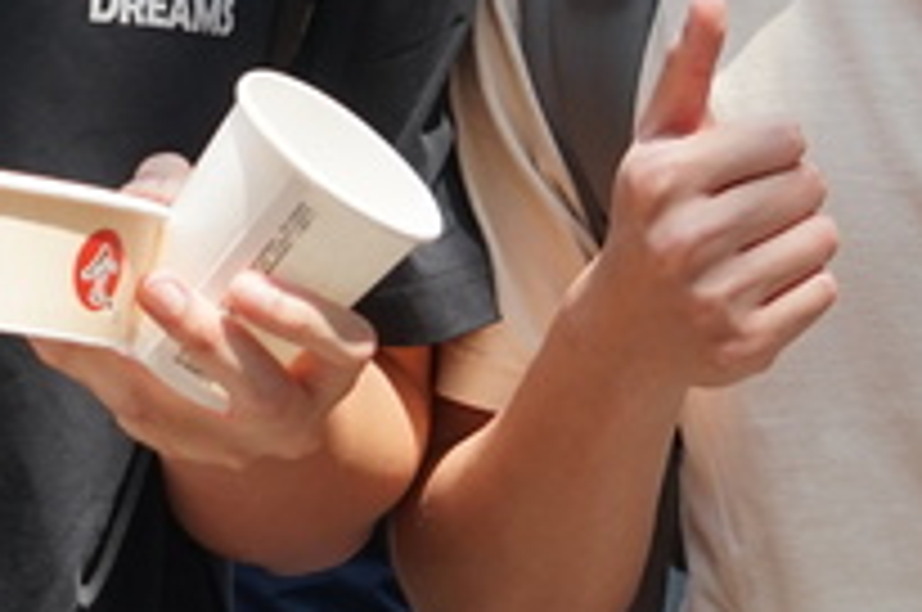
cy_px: -153
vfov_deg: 7.7
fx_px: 4500
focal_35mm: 176
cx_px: 189
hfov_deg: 11.7
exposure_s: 1/320
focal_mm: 30
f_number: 5.6
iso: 160
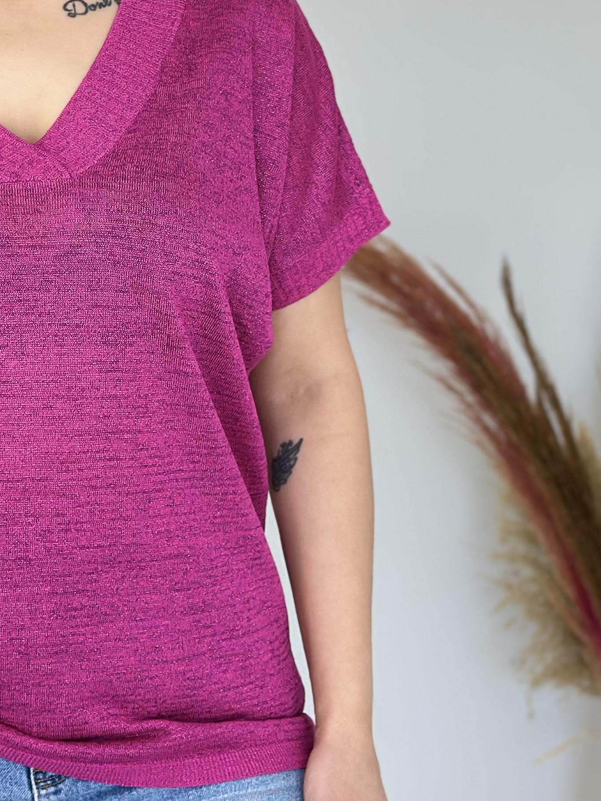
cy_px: 203
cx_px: 111
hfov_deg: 13.8
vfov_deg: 18.3
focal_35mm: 107
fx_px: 2477
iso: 80
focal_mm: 6.86
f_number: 1.78
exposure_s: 1/179
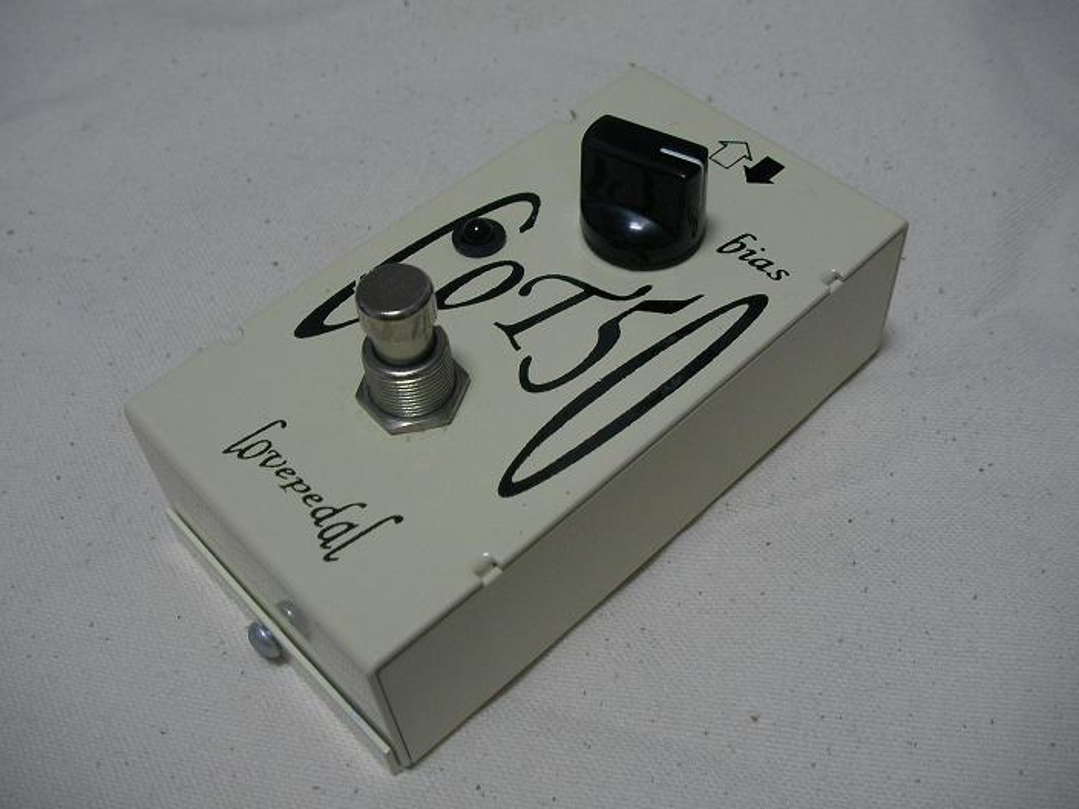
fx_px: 1184
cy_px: 404
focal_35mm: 38
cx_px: 540
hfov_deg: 49.0
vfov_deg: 37.7
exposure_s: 1/13.8
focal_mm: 6.3
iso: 200
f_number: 3.5
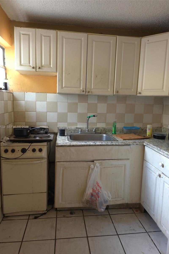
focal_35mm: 24
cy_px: 127
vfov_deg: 73.8
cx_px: 85
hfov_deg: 53.1
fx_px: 169
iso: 320
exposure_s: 1/60
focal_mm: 6.3
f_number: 1.7
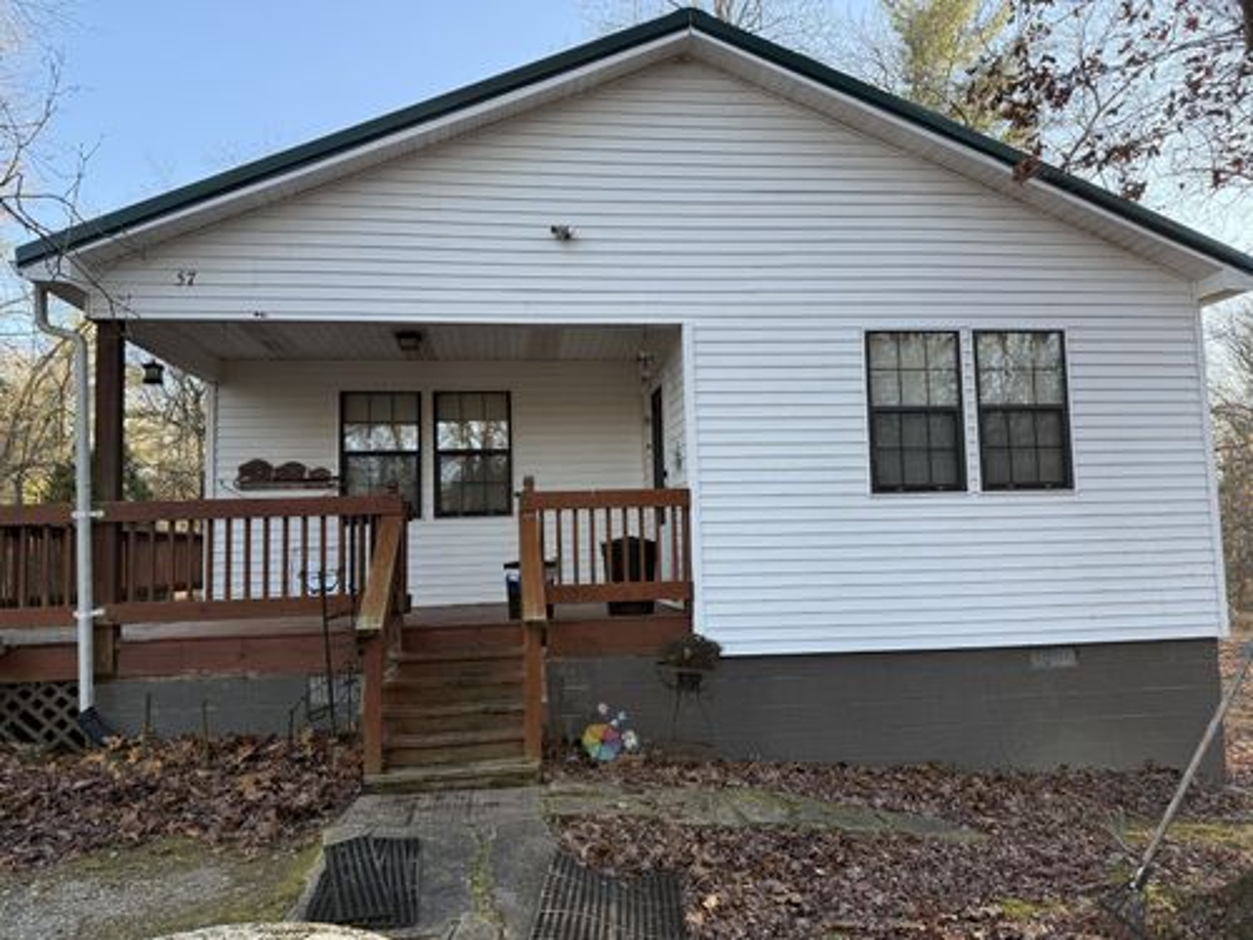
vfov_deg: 56.8
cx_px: 626
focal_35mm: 24
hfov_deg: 71.6
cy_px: 470
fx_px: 869
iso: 100
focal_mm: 6.76
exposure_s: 1/407
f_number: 1.78
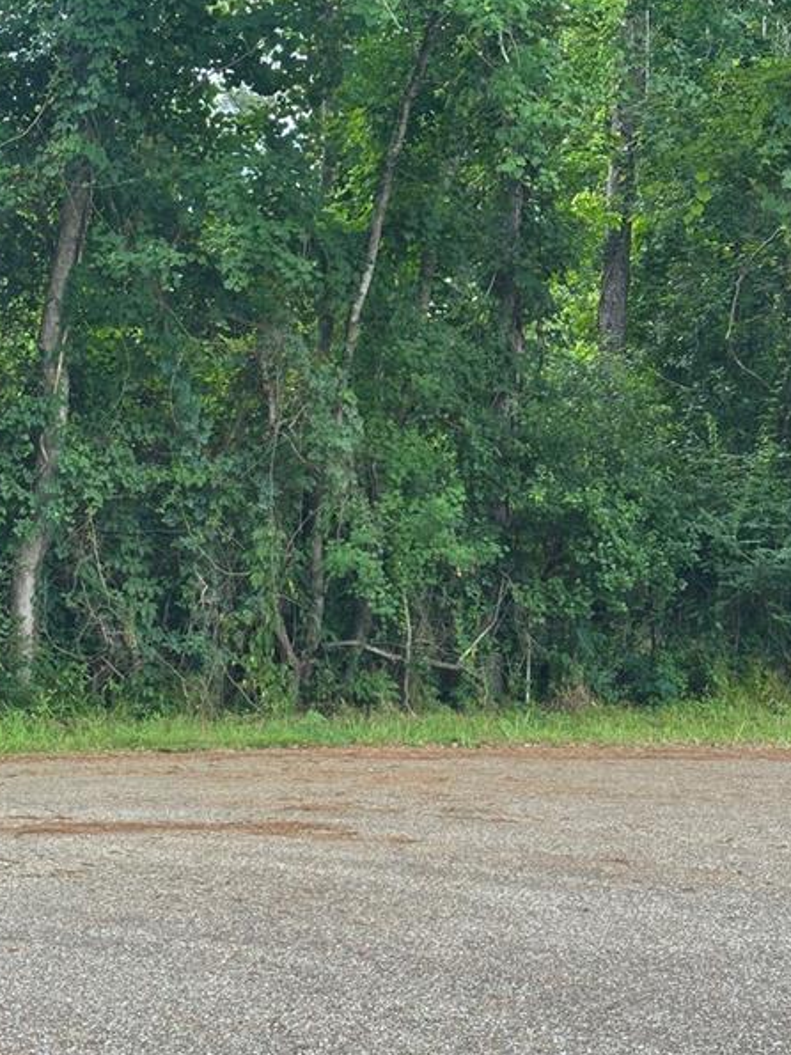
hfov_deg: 23.6
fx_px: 1890
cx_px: 342
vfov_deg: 31.2
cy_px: 578
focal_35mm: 62
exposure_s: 1/159
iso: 64
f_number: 1.78
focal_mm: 6.86
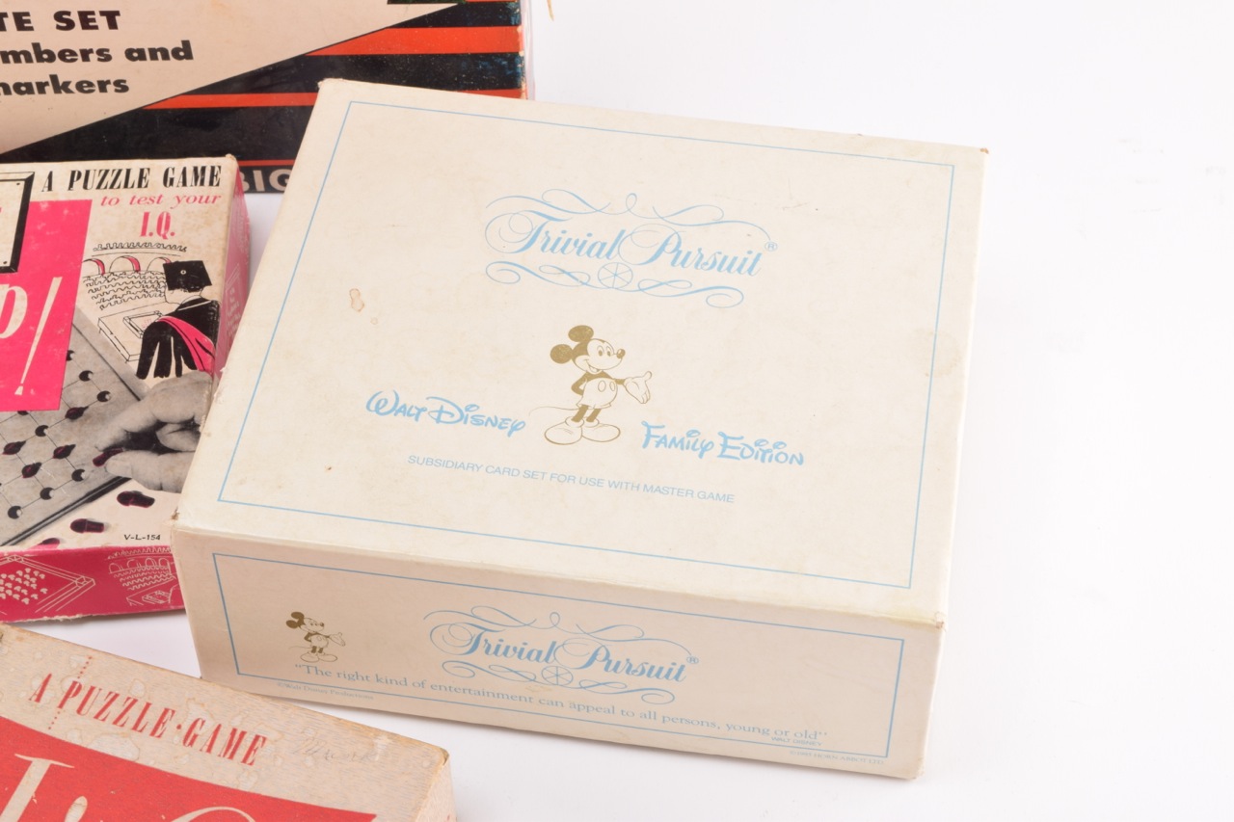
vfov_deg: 18.2
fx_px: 2570
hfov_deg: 27.0
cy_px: 411
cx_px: 617
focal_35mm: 75
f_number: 20
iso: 100
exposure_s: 1/125
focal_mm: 50
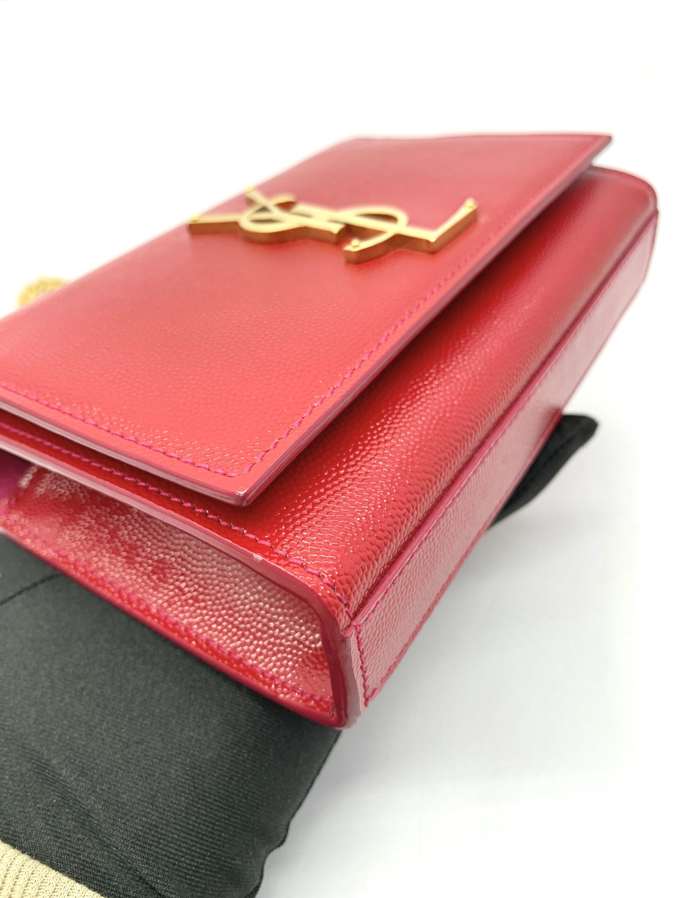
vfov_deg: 67.3
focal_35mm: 26
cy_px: 449
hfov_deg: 53.1
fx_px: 674
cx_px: 336
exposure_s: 1/108
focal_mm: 4.25
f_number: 1.8
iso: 100
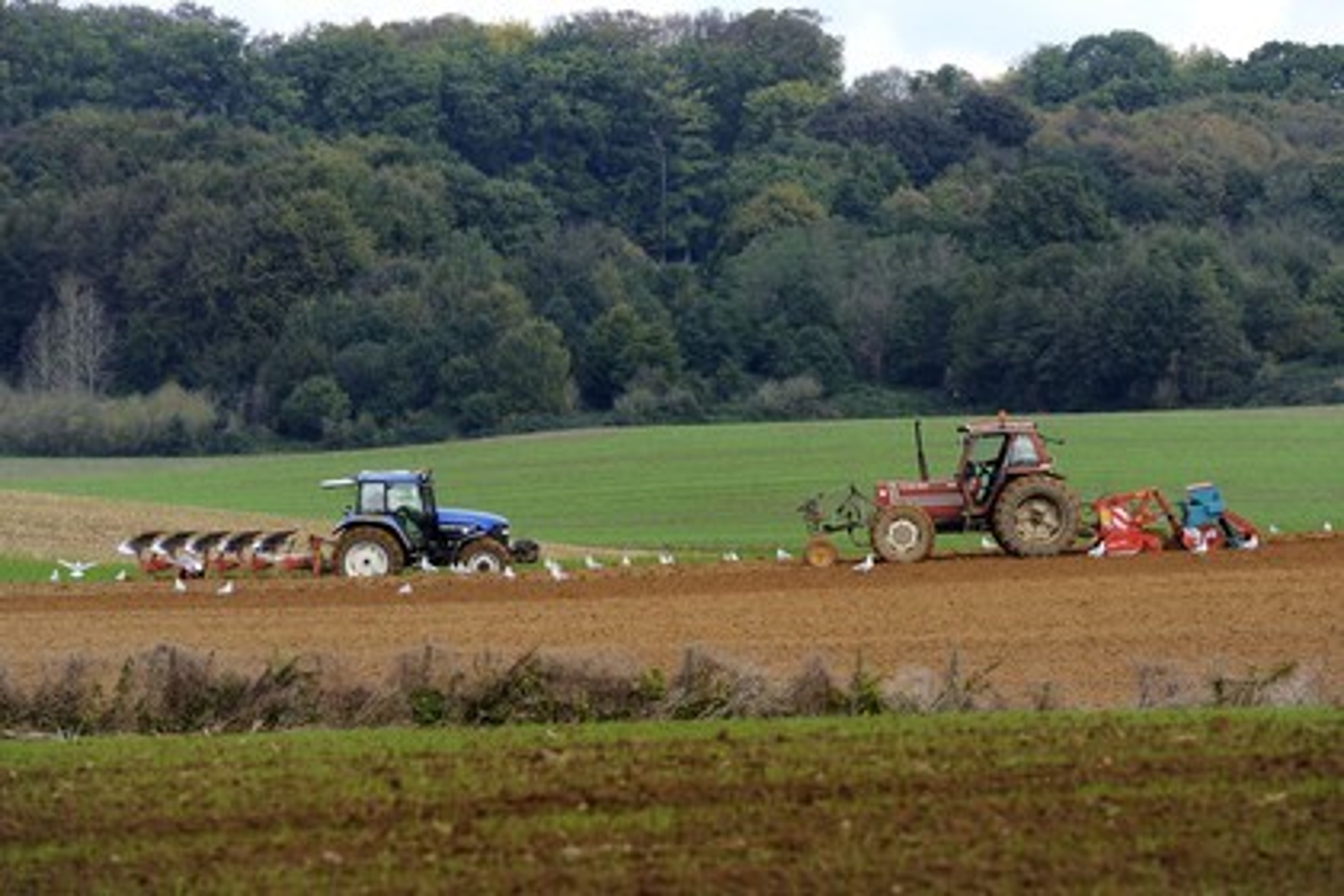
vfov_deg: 6.9
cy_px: 448
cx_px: 672
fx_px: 7466
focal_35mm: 200
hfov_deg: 10.3
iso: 200
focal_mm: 200
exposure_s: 1/200
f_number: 8
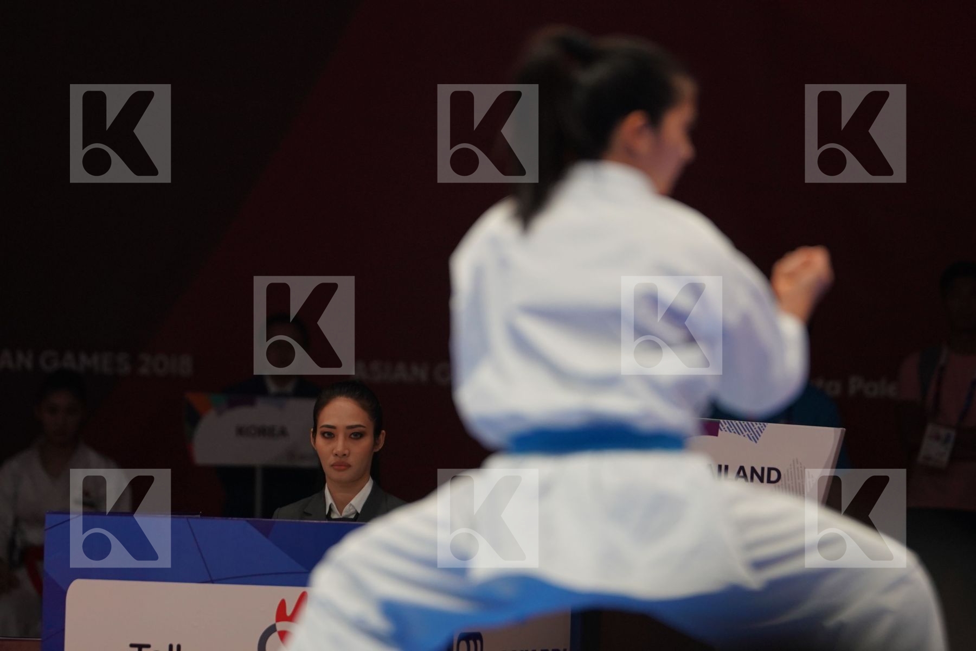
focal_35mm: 420
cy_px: 326
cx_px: 488
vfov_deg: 3.3
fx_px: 11386
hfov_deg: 4.9
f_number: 4
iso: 1000
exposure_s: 1/500
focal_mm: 280
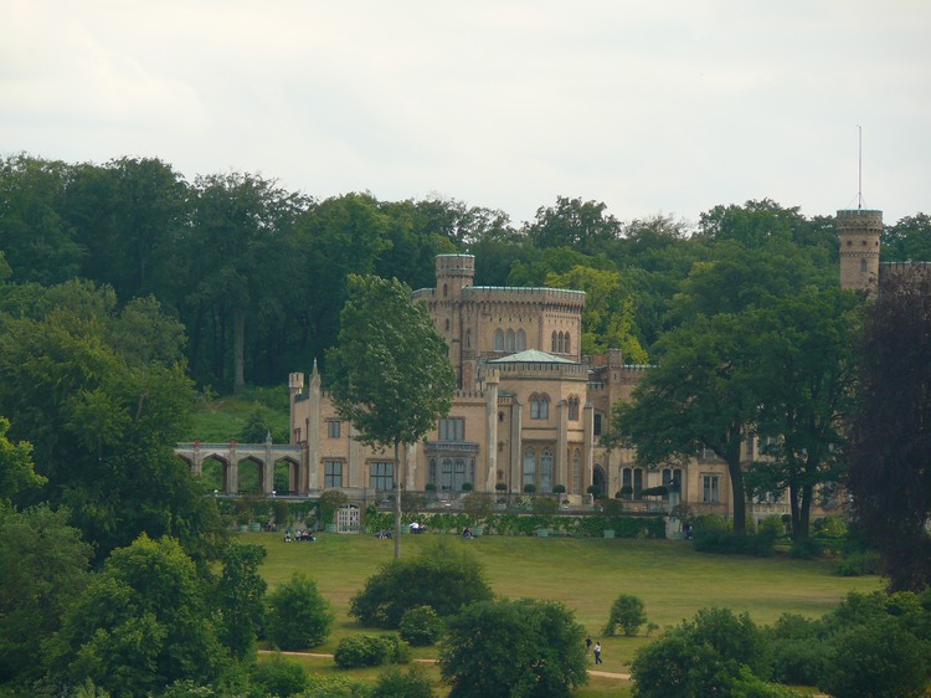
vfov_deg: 5.7
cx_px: 466
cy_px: 349
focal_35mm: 261
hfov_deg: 7.6
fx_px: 7017
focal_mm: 55.2
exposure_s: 1/200
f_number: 4
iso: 100
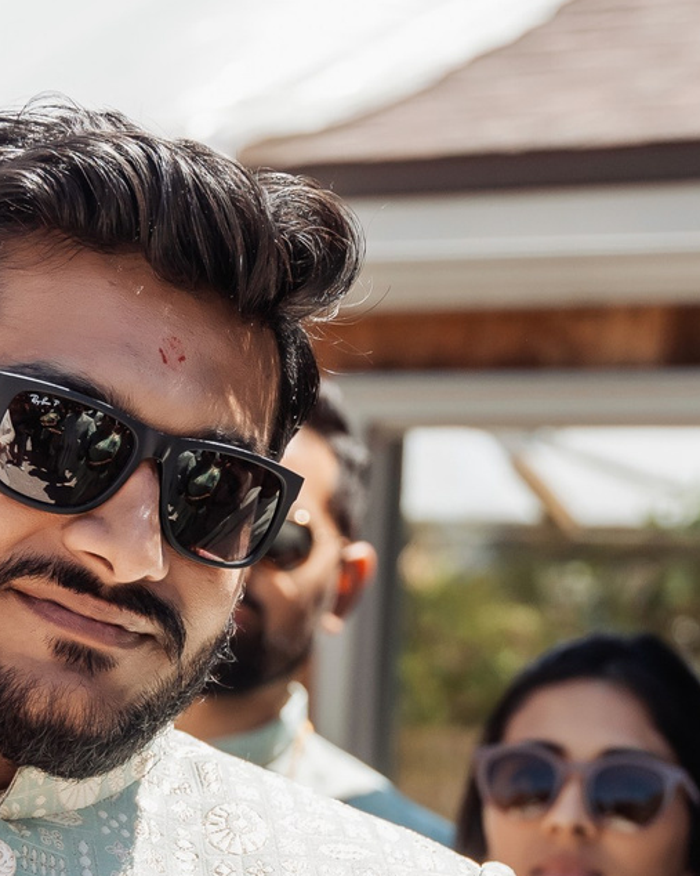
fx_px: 3759
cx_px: 229
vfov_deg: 13.1
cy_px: 837
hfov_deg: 10.6
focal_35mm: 145
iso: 250
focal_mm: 38.3
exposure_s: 1/2000
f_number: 2.8
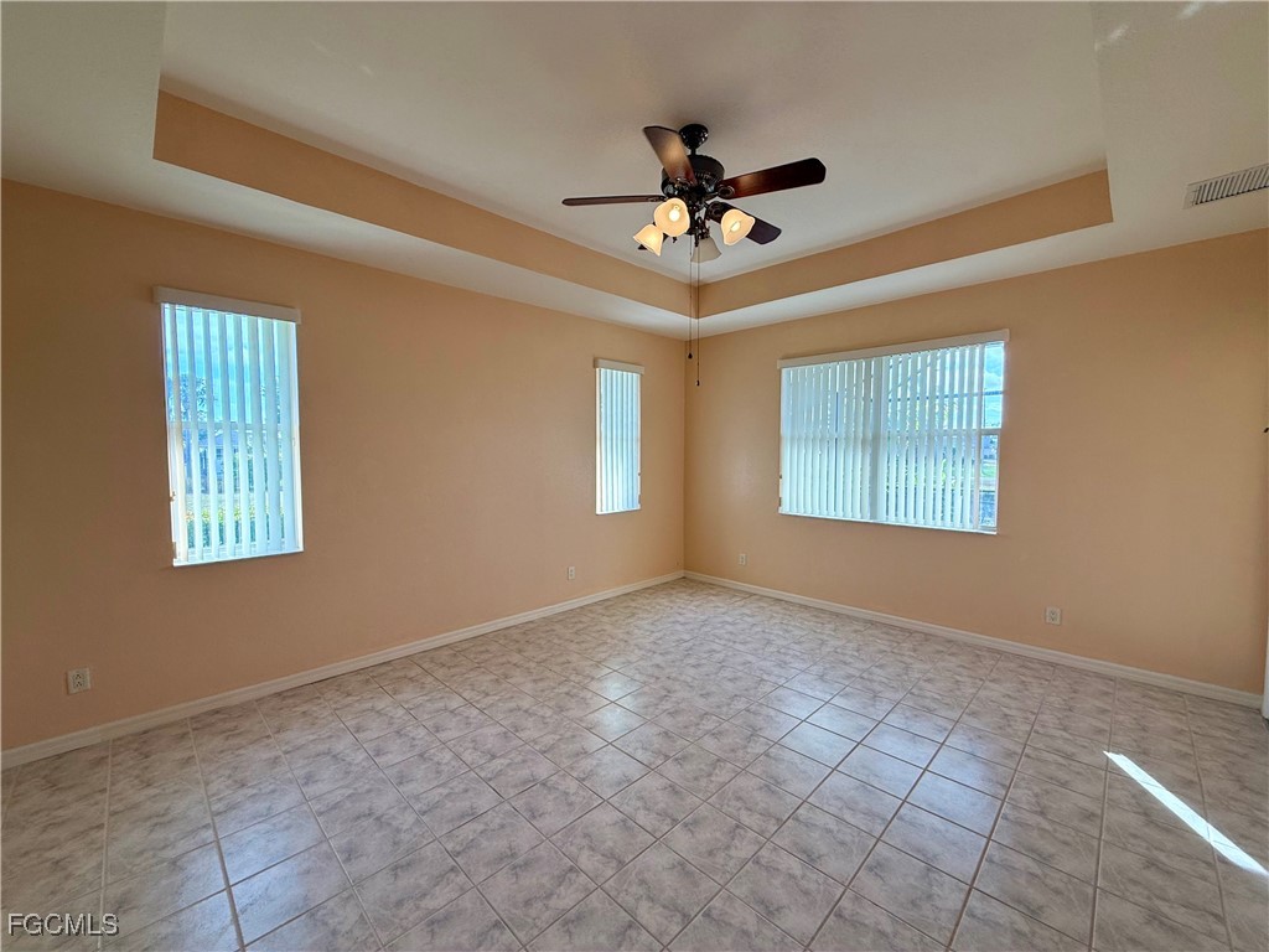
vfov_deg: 85.7
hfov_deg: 102.1
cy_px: 476
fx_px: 513
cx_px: 634
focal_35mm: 14
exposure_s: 1/149
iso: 64
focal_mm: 2.22
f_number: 2.2
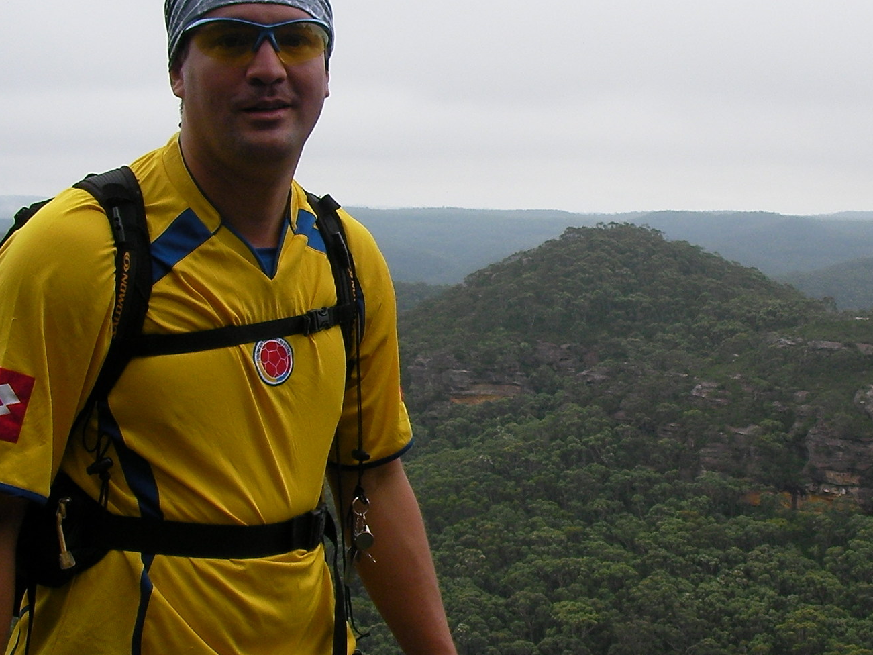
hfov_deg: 26.3
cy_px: 312
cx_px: 676
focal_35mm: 73
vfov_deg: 20.2
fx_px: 1841
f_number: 3.5
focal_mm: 6.3
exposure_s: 1/438
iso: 50
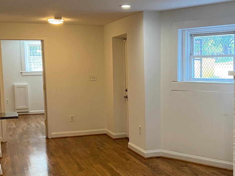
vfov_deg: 25.6
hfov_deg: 33.6
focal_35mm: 57
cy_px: 106
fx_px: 387
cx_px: 144
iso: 80
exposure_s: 1/60
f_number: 1.8
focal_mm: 4.25
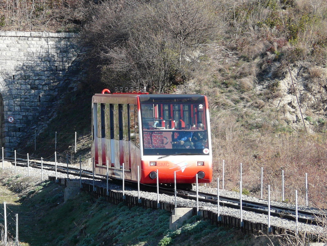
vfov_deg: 5.5
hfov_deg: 7.3
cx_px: 164
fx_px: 2552
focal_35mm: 270
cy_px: 123
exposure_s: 1/200
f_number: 5.6
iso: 100
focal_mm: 44.4
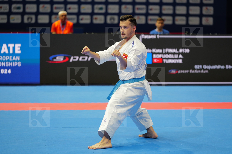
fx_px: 881
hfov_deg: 15.0
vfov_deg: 10.0
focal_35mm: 137
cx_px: 116
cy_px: 77
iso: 1000
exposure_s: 1/500
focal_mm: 137
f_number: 2.8
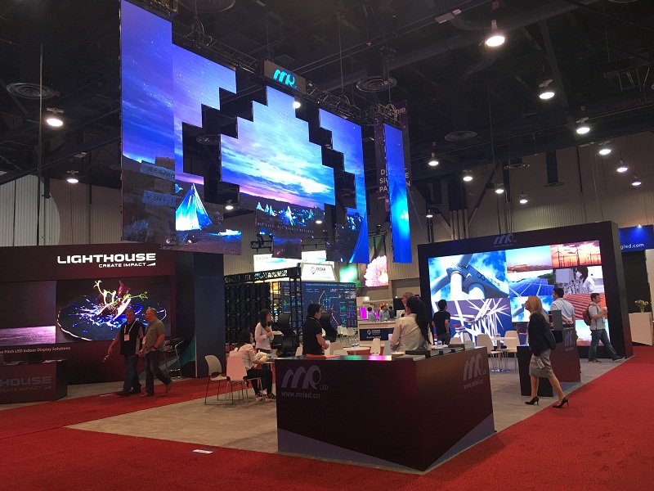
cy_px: 246
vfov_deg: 48.2
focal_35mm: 29
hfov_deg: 61.7
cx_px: 327
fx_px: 548
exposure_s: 1/30
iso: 40
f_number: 2.2
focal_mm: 4.15
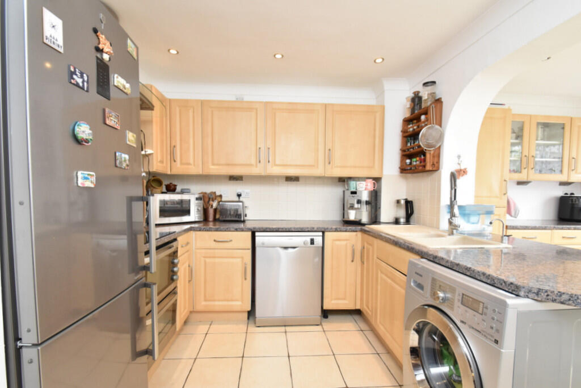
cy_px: 194
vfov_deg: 77.3
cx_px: 290
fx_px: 242
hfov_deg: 100.4
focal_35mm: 15
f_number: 8
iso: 1000
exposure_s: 1/60
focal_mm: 10
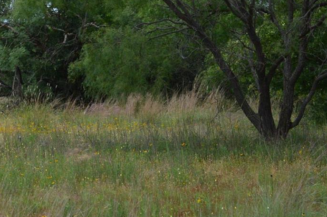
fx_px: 2227
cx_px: -148
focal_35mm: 245
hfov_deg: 8.2
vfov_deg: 5.6
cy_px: -15
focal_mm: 55
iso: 400
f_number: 10
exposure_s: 1/250
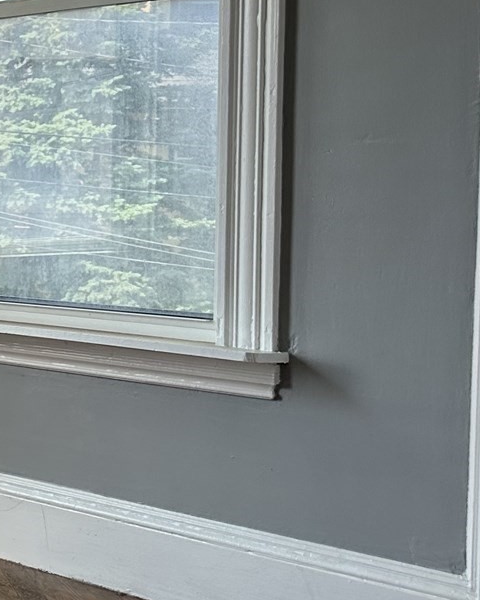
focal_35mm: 80
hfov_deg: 15.9
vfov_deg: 23.8
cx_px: -424
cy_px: 264
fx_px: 1421
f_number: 1.78
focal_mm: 6.86
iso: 80
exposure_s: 1/444
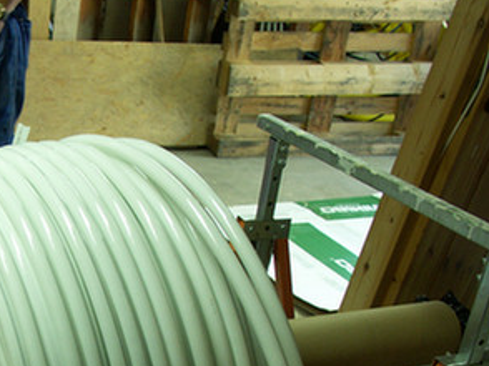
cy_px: 388
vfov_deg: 22.8
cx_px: -10
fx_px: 861
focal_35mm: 61
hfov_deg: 29.4
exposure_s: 1/30
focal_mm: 7.21
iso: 100
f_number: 2.8
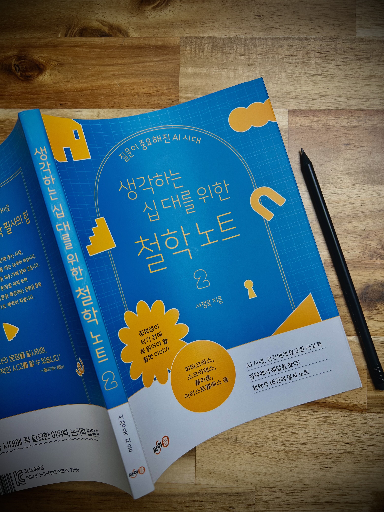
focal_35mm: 26
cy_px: 256
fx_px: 385
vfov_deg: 67.3
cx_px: 192
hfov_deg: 53.1
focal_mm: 5.7
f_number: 1.5
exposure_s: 1/120
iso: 40
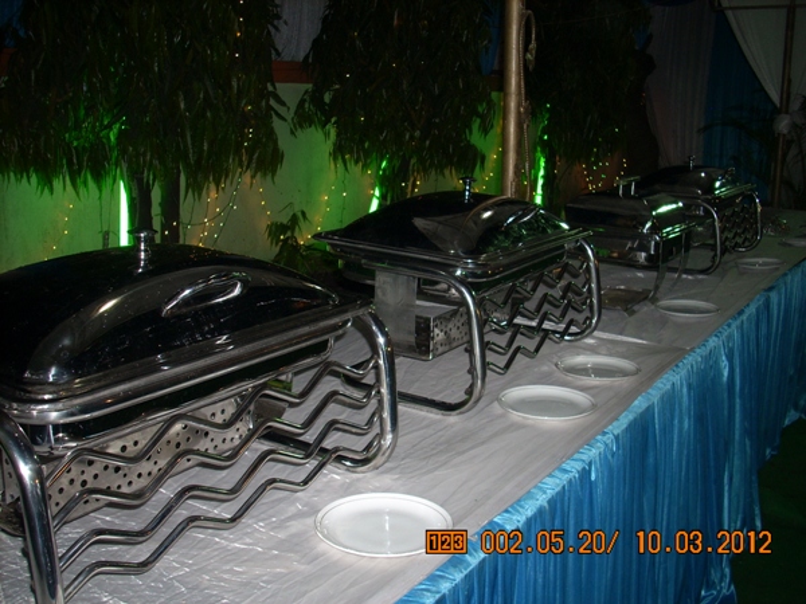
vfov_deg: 38.7
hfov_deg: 50.1
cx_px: 403
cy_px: 302
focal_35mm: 37
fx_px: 862
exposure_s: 1/60
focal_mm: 6.2
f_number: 2.8
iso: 64
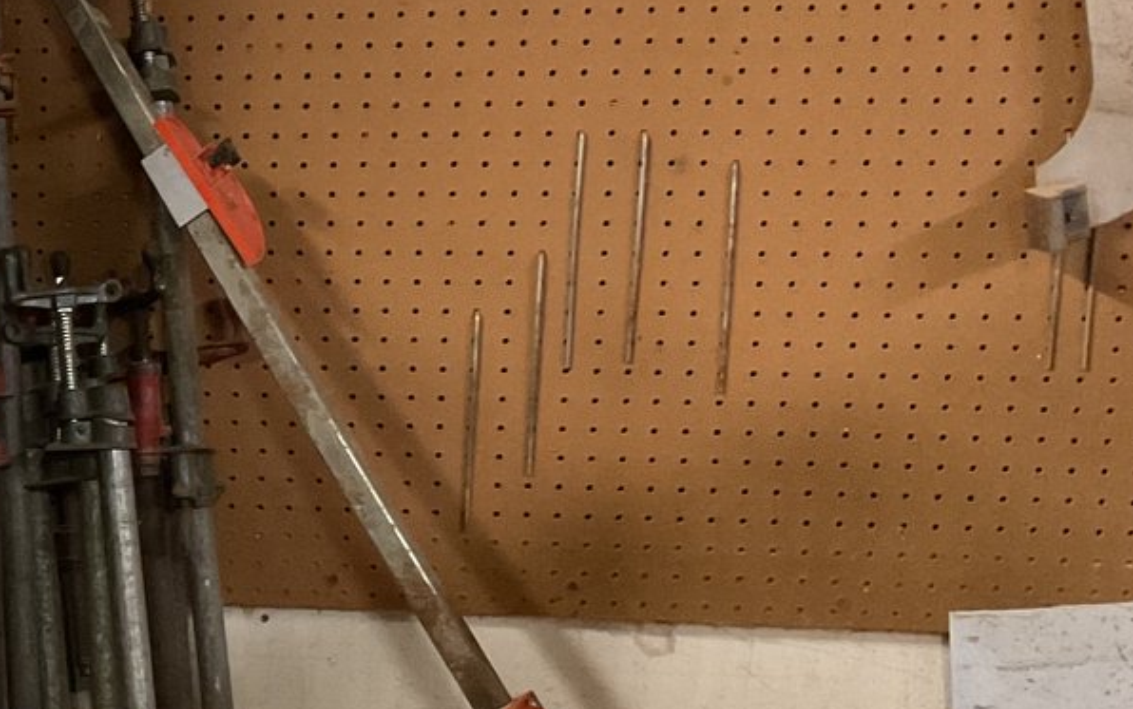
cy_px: 569
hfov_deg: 24.0
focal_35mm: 78
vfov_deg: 16.6
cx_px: -229
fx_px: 2409
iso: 250
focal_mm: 3
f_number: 1.8
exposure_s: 1/40
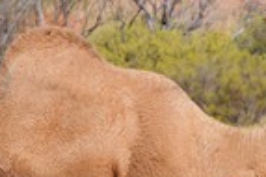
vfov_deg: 0.6
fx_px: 16702
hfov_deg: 0.9
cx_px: 173
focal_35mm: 2263
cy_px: 155
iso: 320
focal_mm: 360
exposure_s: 1/400
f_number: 10
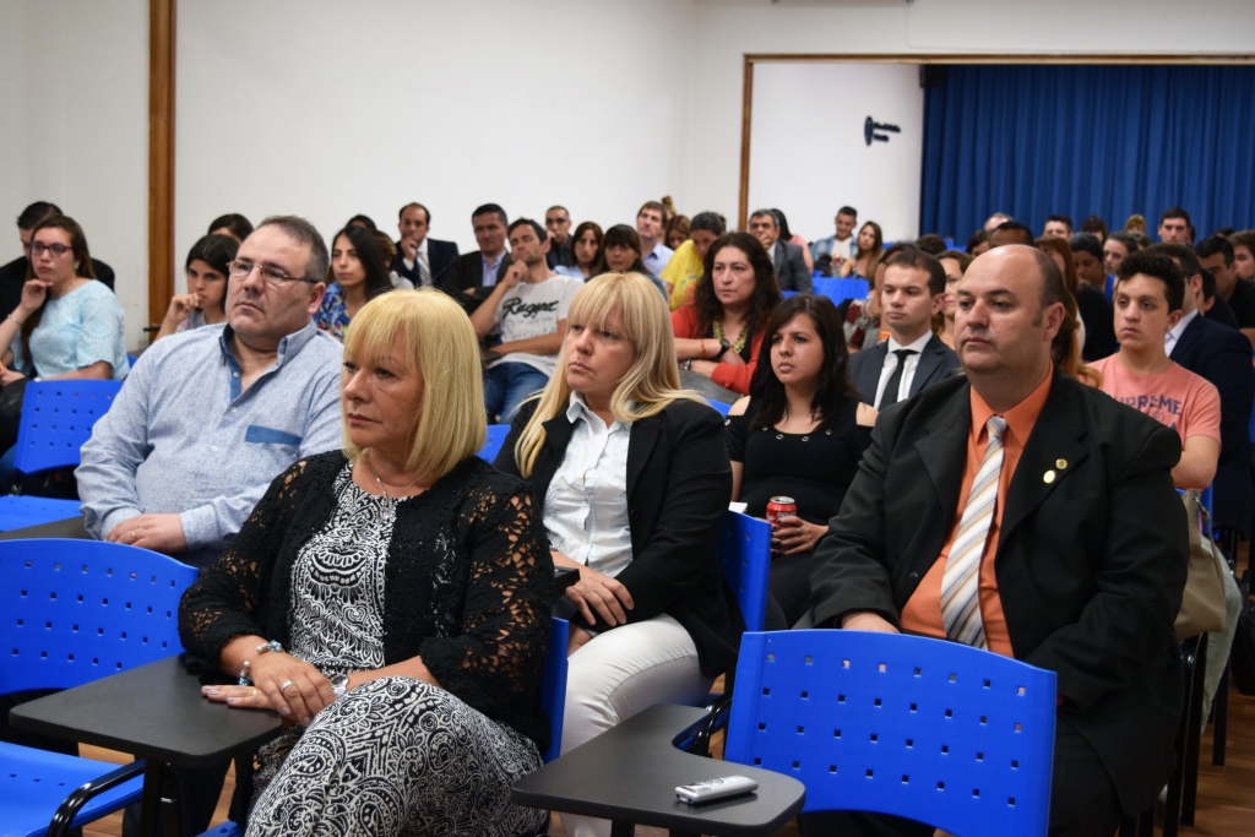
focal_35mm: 51
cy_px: 418
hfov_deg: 38.9
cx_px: 628
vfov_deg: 26.5
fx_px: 1778
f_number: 4.5
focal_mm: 34
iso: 720
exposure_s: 1/60
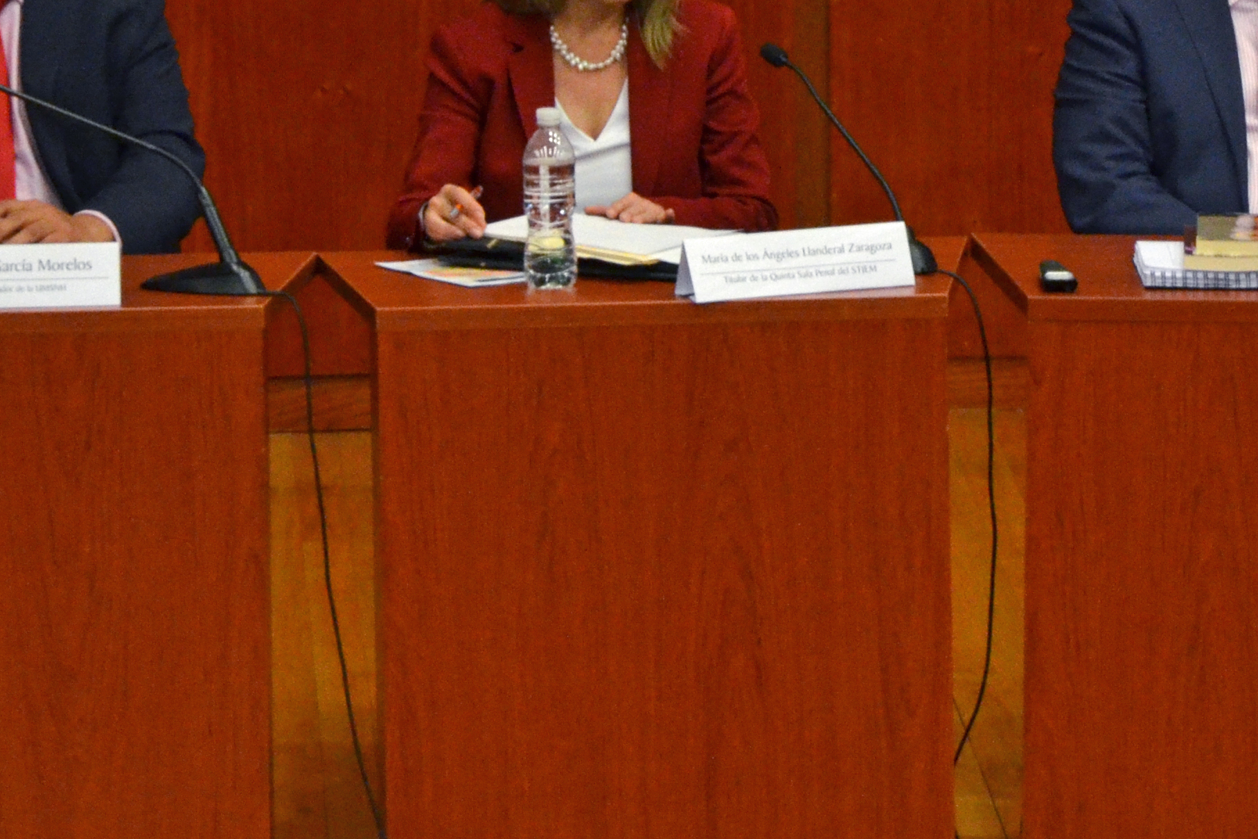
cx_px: 769
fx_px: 11357
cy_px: -35
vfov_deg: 4.2
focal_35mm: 325
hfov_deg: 6.3
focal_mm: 80
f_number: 8
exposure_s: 1/40
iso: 1600
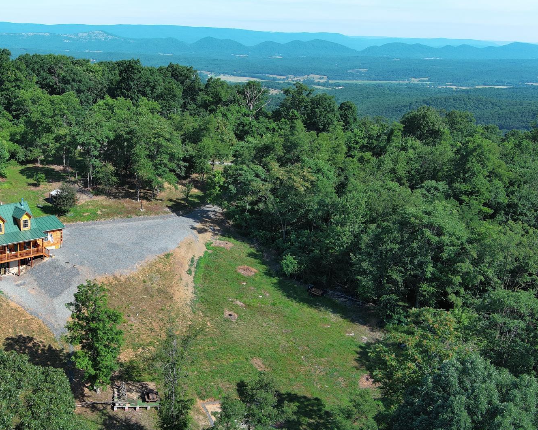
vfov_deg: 35.7
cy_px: 222
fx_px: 669
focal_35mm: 42
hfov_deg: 42.5
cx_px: 134
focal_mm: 10.57
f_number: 2.8
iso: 100
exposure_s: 1/787
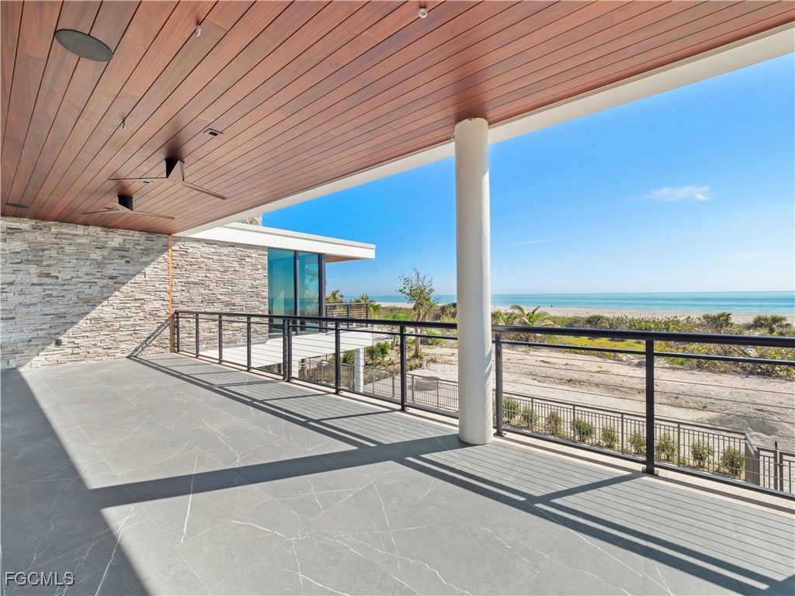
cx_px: 398
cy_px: 298
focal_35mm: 14
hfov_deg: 102.1
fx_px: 322
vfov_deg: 85.7
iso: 200
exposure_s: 1/125
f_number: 7.1
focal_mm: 7
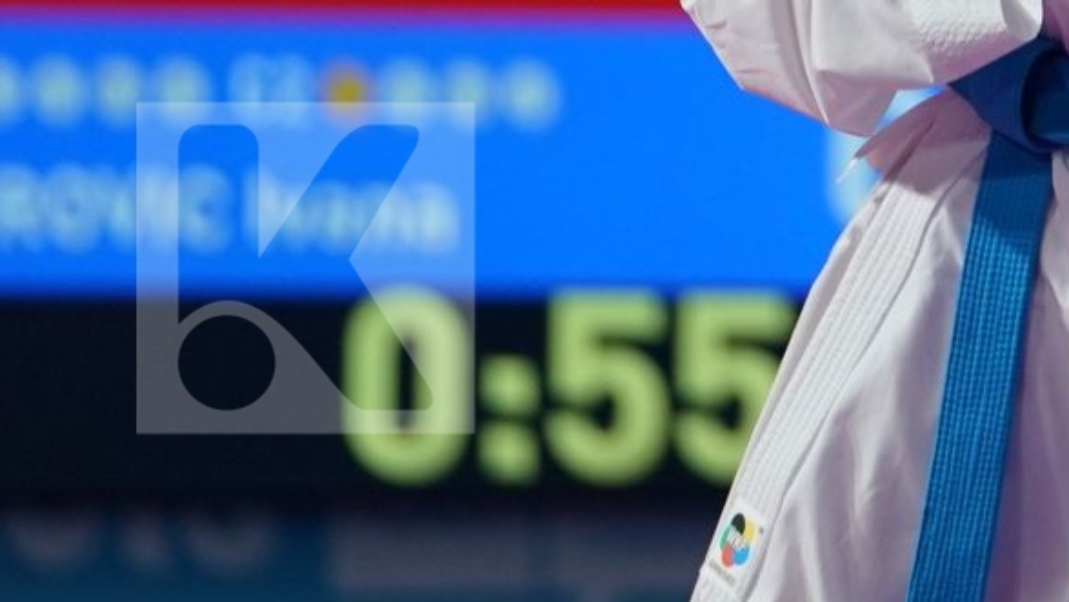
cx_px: 1538
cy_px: -378
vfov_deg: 1.3
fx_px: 25998
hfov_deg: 2.4
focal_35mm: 917
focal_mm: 191
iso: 800
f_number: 2.8
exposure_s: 1/1000
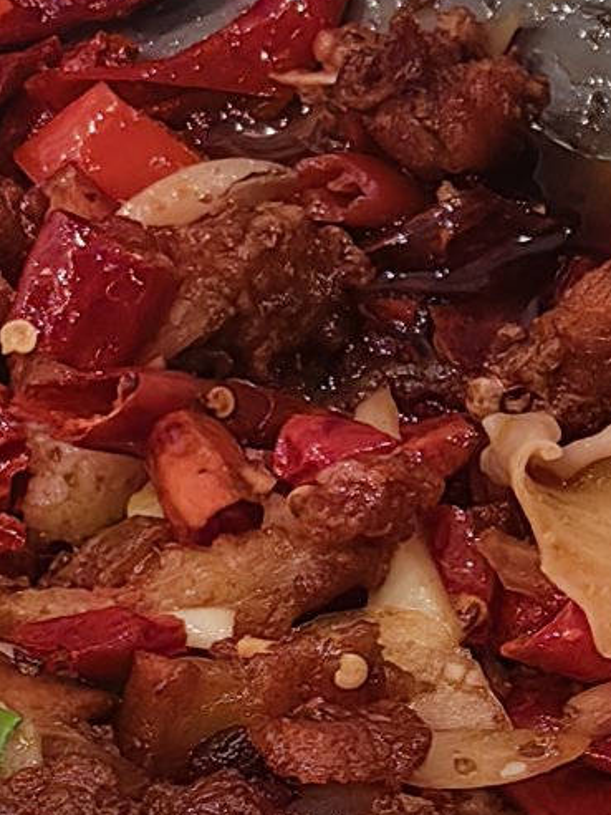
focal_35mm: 150
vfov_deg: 13.1
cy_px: 700
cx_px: 1457
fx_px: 3530
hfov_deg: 9.0
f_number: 2.8
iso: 400
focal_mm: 5.75
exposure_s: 1/100
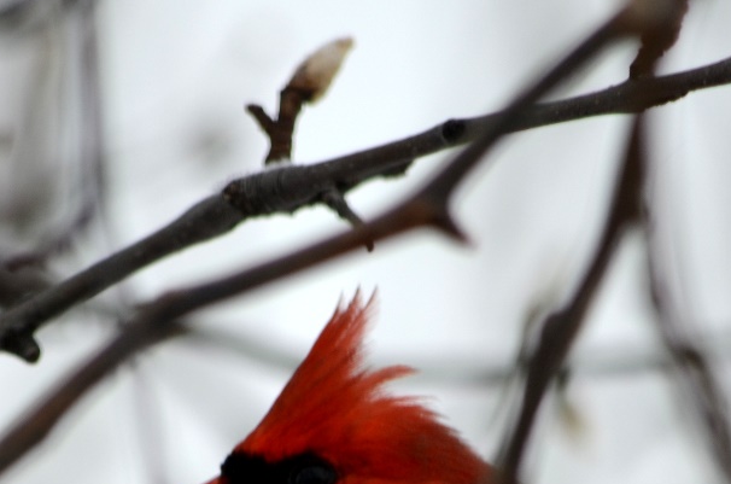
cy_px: 523
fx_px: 24086
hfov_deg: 1.7
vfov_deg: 1.2
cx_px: 328
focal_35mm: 1189
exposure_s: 1/320
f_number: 5.6
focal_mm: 300
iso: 200
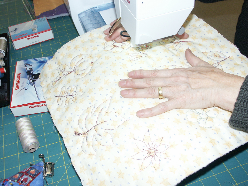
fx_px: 272
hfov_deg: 49.0
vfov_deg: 37.7
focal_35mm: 38
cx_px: 124
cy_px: 93
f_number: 4
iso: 200
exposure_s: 1/125
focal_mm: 9.78
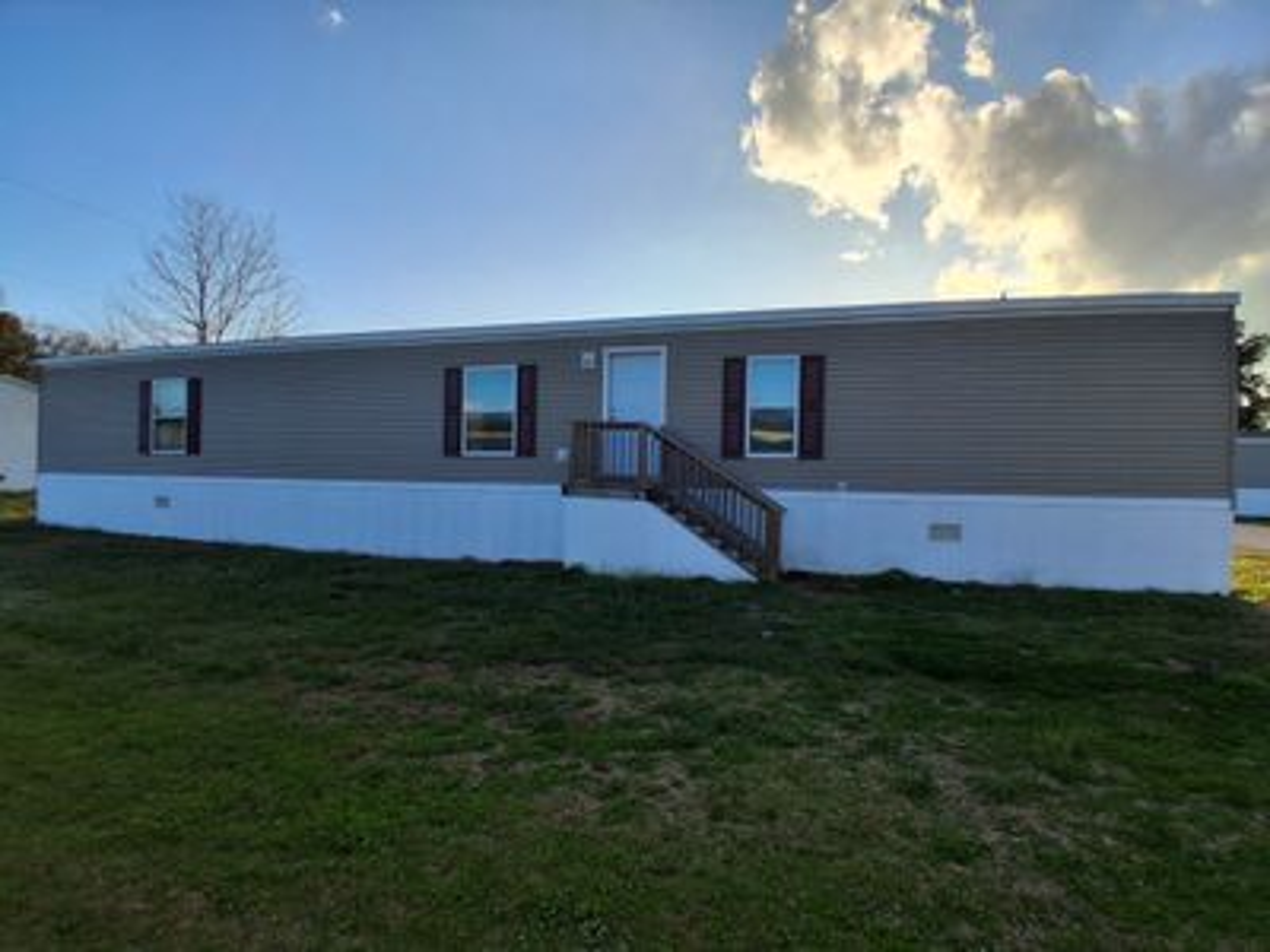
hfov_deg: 91.0
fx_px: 624
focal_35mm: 17
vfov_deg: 74.7
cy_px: 476
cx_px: 635
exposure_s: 1/1166
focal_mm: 1.4
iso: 50
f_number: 2.2
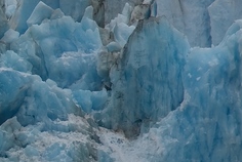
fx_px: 4375
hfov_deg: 3.2
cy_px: 138
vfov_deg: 2.1
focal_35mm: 650
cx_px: -183
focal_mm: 120
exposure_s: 1/250
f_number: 4
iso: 140
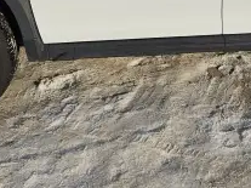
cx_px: 186
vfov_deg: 19.0
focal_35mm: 71
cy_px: -64
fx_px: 515
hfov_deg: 27.1
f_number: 1.8
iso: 25
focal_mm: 5.4
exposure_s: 1/3300
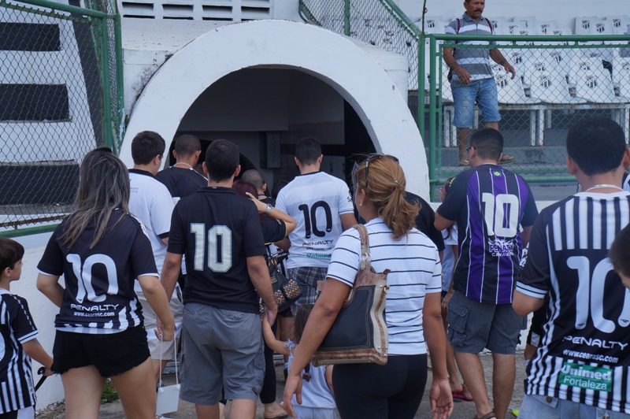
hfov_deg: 31.9
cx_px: 315
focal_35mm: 63
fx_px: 1102
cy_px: 210
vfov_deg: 21.5
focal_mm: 42
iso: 200
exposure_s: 1/320
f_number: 9
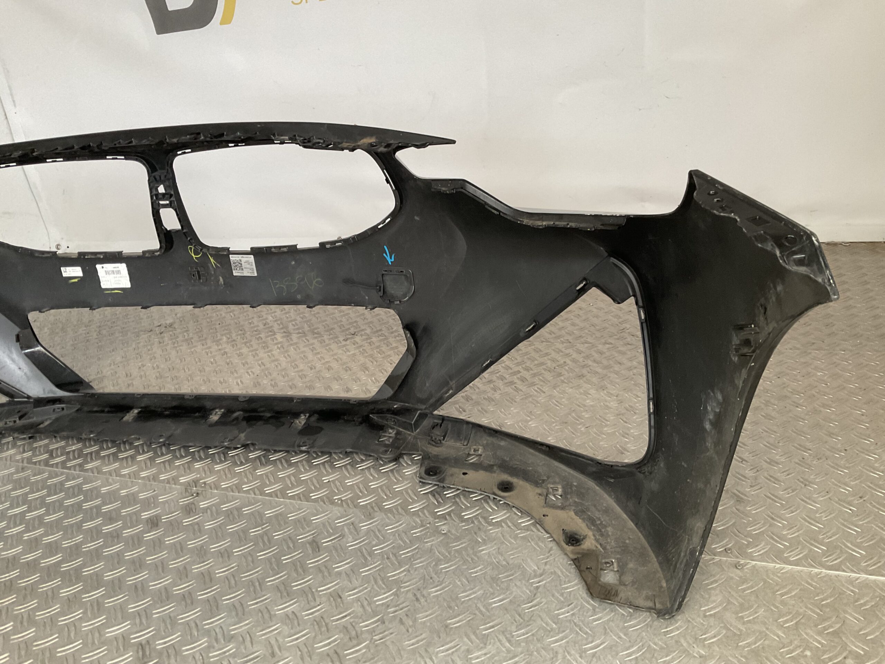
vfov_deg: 48.2
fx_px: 741
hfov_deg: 61.7
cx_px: 442
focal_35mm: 29
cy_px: 332
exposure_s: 1/50
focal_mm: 3
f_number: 1.8
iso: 100
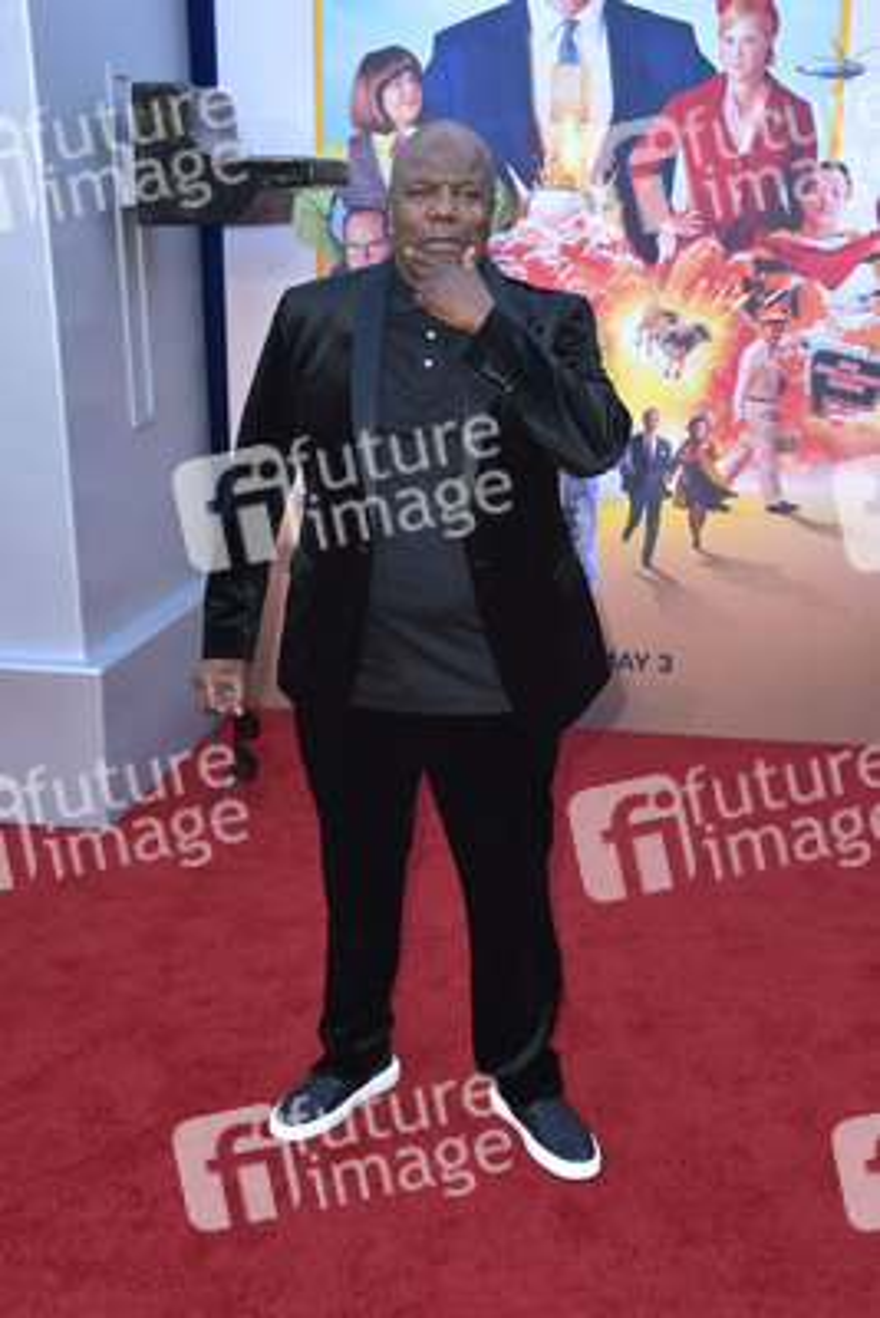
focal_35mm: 40
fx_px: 1465
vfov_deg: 48.4
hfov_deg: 33.4
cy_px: 659
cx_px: 440
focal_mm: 40
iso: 320
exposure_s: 1/250
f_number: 6.3
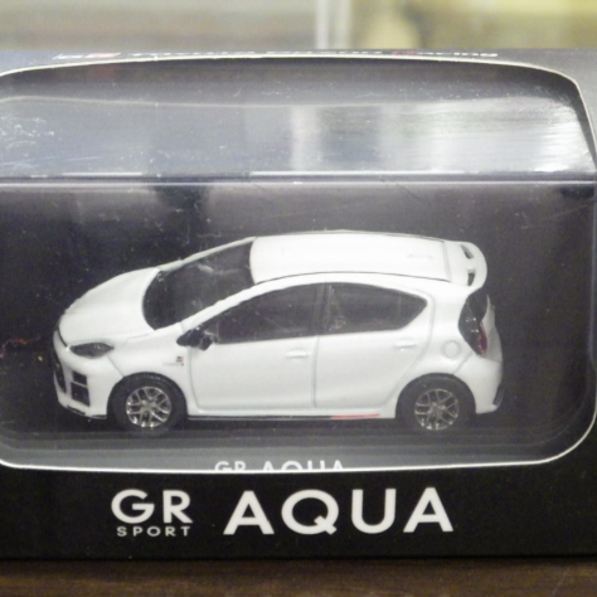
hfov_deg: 12.3
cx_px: 268
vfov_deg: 12.3
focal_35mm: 142
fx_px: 2771
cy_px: 296
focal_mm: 21.3
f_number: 4.8
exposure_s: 1/25
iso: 1600
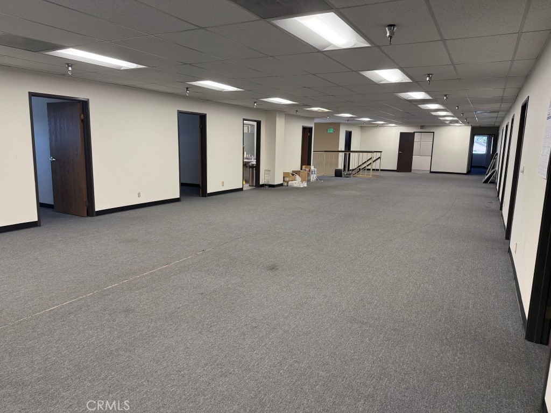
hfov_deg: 71.6
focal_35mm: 24
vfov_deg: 56.8
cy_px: 206
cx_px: 276
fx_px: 382
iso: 200
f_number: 1.78
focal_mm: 6.76
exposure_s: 1/153
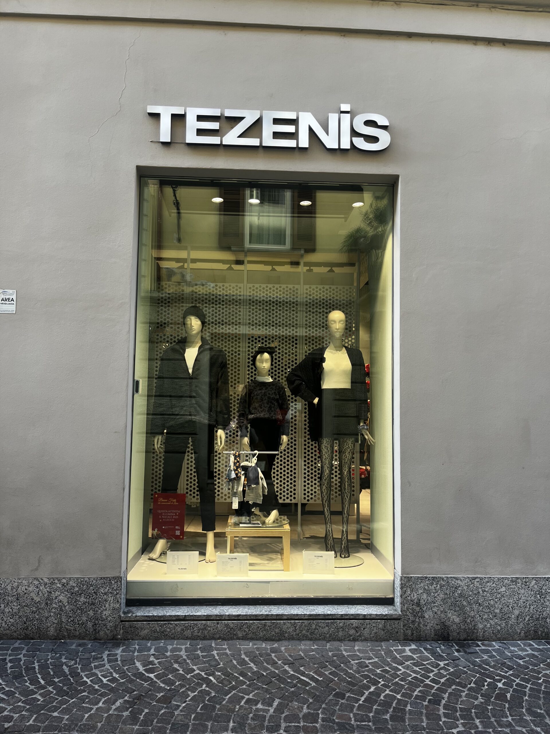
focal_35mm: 26
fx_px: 551
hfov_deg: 53.1
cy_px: 367
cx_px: 275
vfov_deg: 67.3
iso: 40
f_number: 1.6
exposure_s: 1/122
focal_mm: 5.1
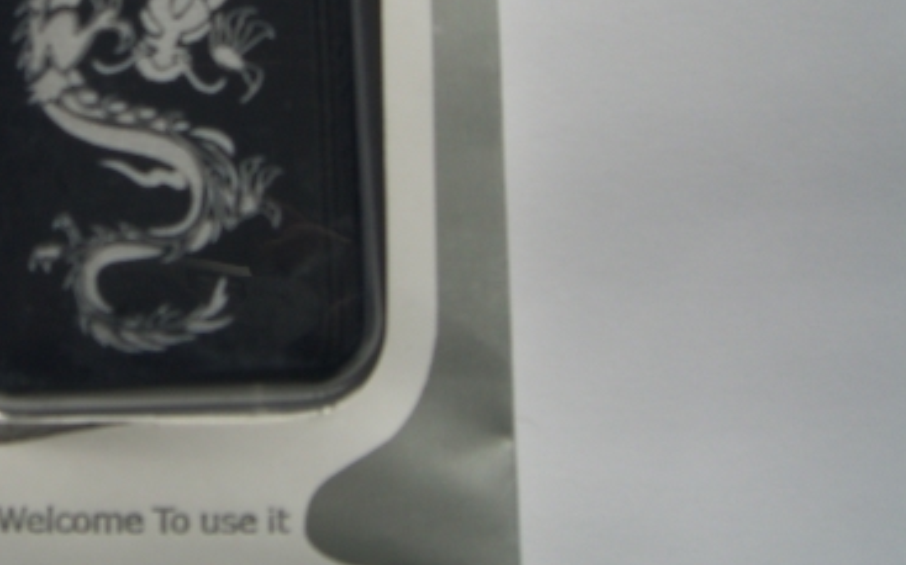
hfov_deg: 23.8
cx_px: 121
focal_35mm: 85
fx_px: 2098
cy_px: 69
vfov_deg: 15.2
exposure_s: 1/320
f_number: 8.8
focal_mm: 9.5
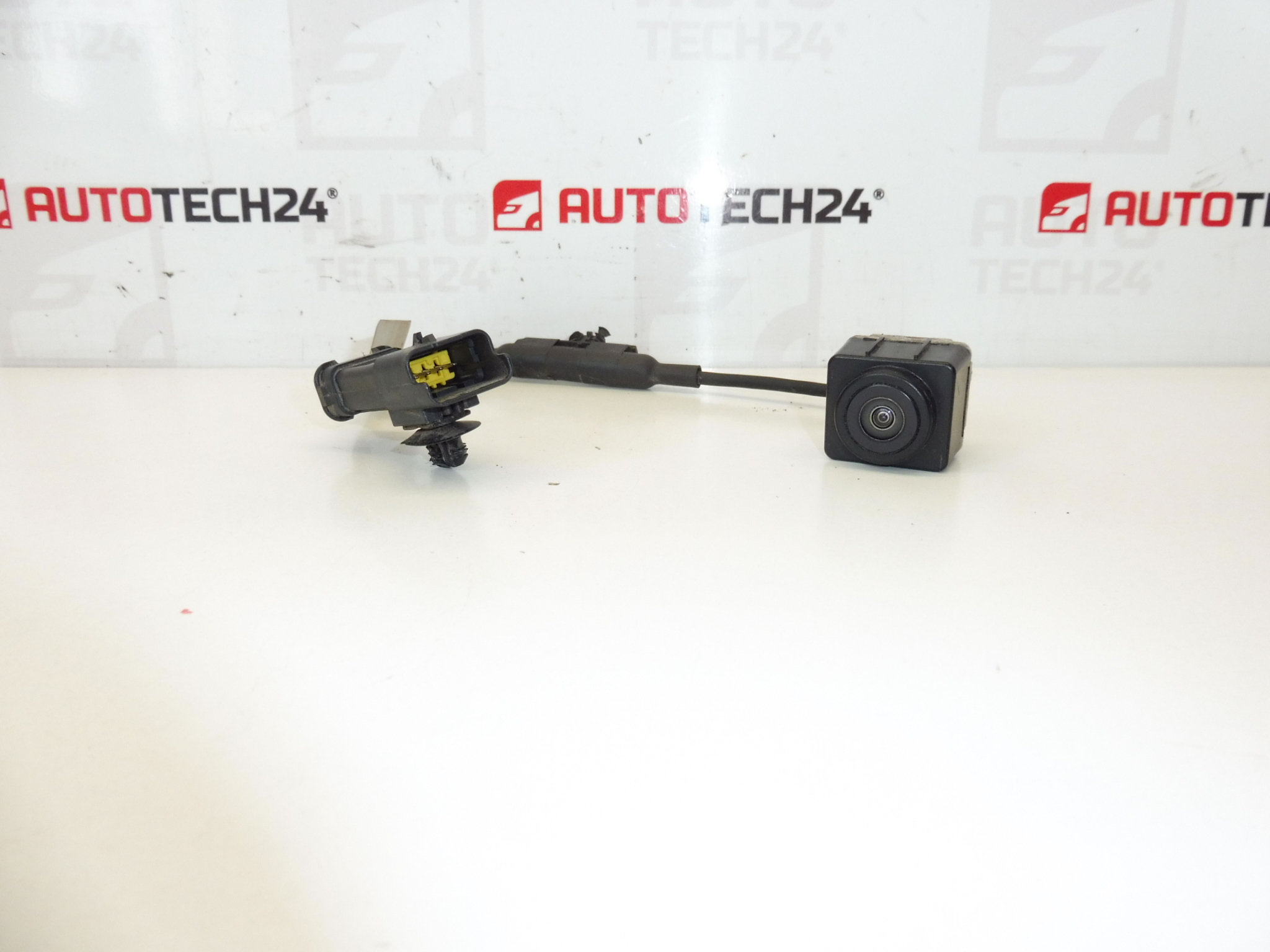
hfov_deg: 69.4
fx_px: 917
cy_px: 476
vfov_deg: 54.9
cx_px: 635
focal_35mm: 25
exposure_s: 1/125
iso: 200
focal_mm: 4.4
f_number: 4
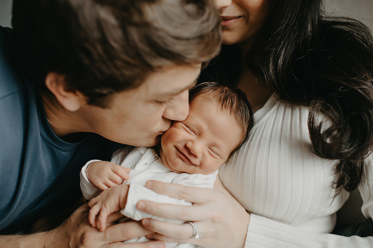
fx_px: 362
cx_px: 186
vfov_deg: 37.8
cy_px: 124
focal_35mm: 35
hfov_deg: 54.5
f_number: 2.2
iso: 1000
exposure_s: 1/160
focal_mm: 35
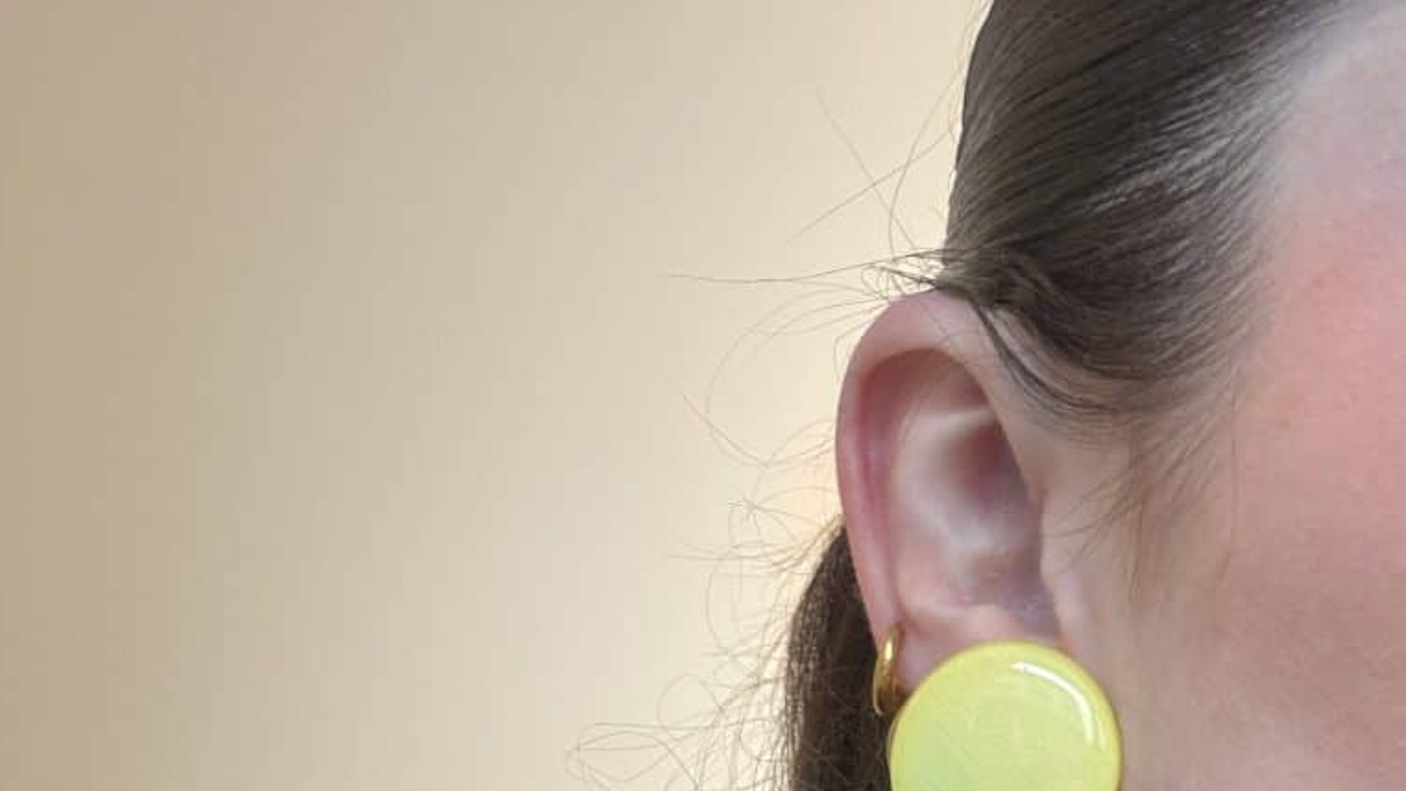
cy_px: 928
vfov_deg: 24.7
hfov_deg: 46.4
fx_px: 1640
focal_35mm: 44
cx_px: 698
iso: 50
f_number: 1.9
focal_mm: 2.69
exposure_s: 1/50
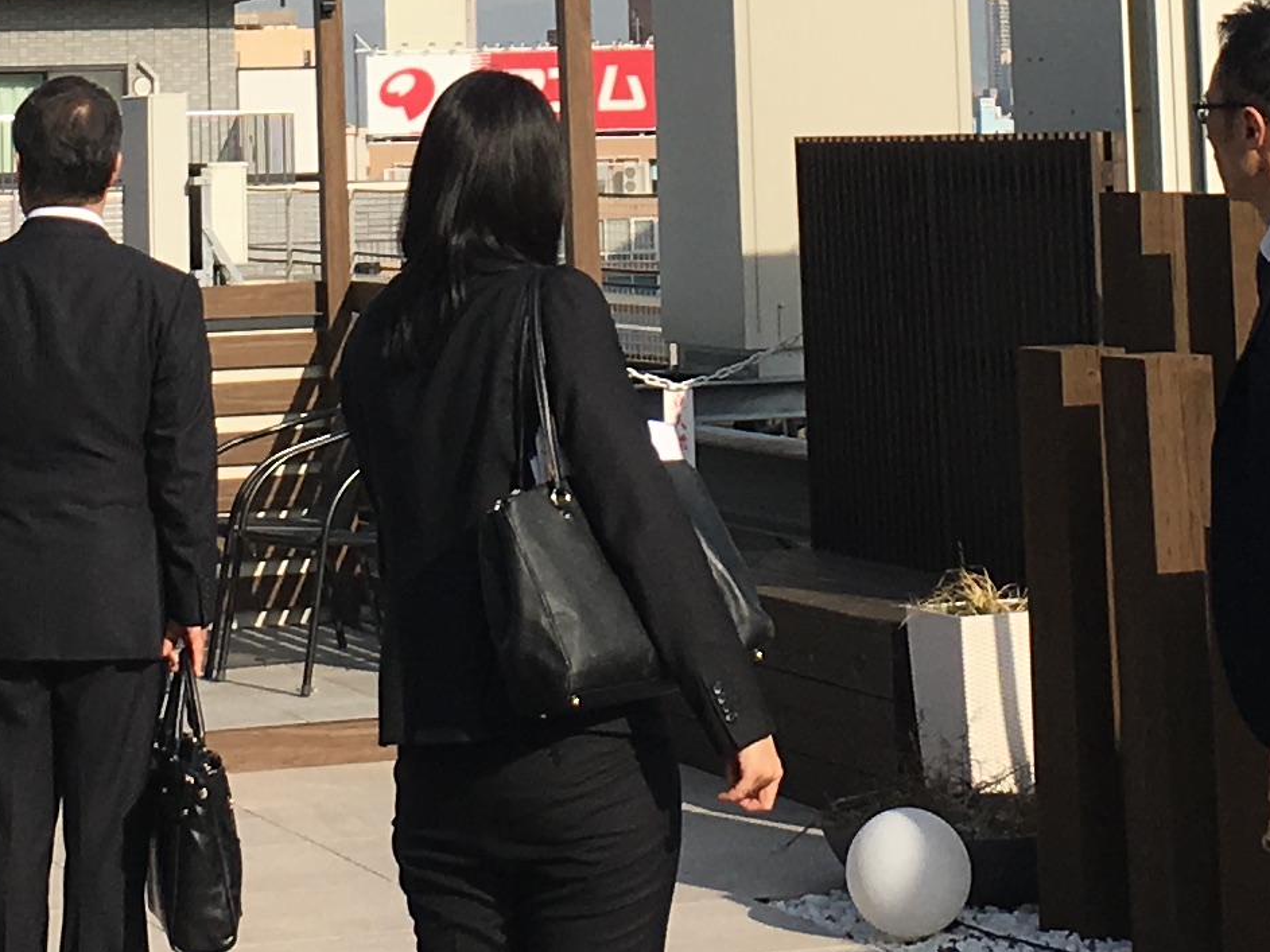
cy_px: -347
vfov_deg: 11.6
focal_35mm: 124
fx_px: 4549
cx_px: 477
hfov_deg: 15.9
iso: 25
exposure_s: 1/2079
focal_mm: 4.15
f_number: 2.2
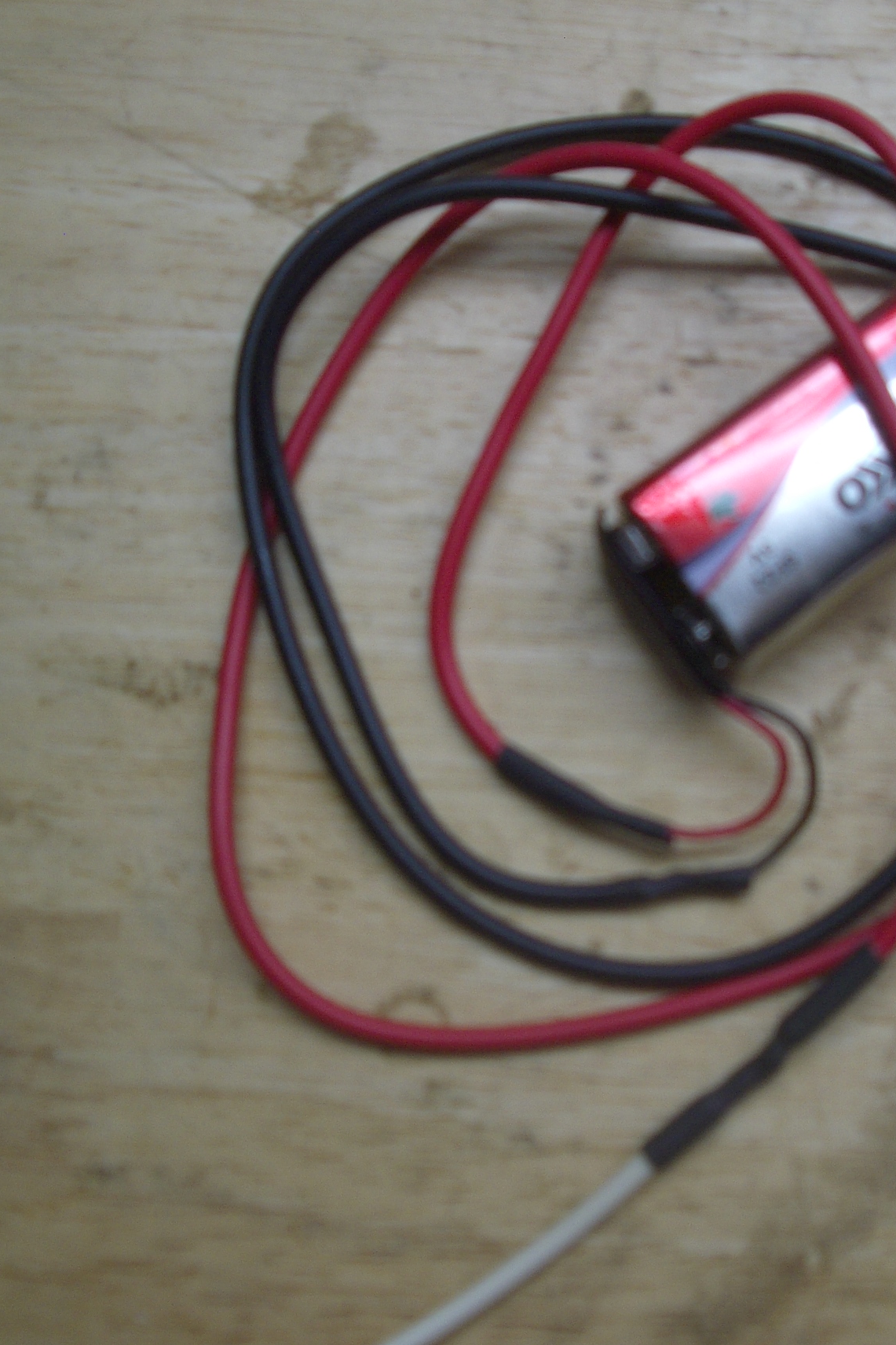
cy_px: 671
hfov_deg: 27.3
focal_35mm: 49
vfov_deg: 40.3
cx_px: 608
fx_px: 1830
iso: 50
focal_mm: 5.8
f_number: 2.6
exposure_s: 1/100
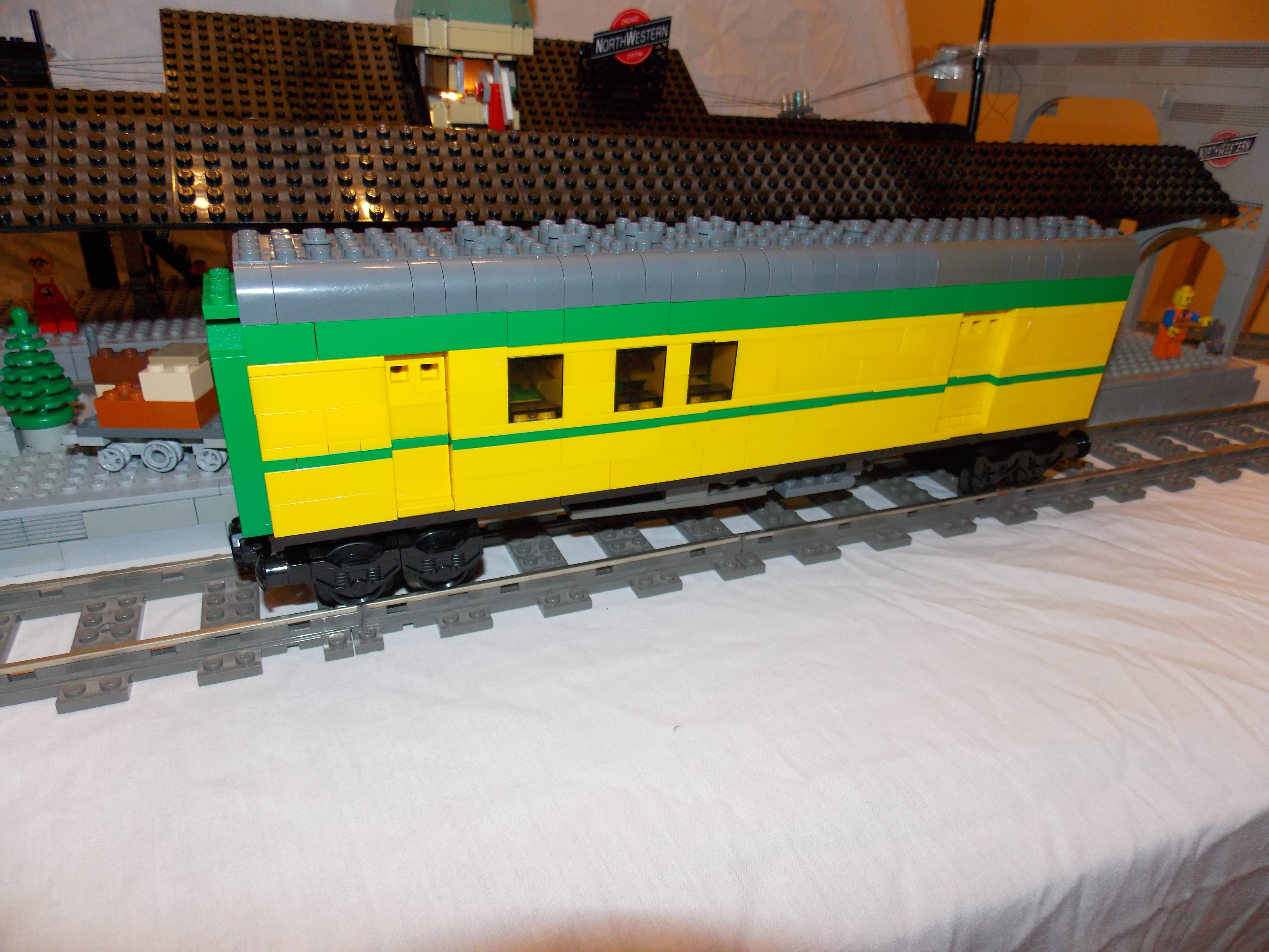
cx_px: 634
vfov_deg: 58.9
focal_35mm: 23
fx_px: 843
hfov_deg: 73.9
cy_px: 476
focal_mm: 4
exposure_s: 1/30
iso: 200
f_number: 3.1
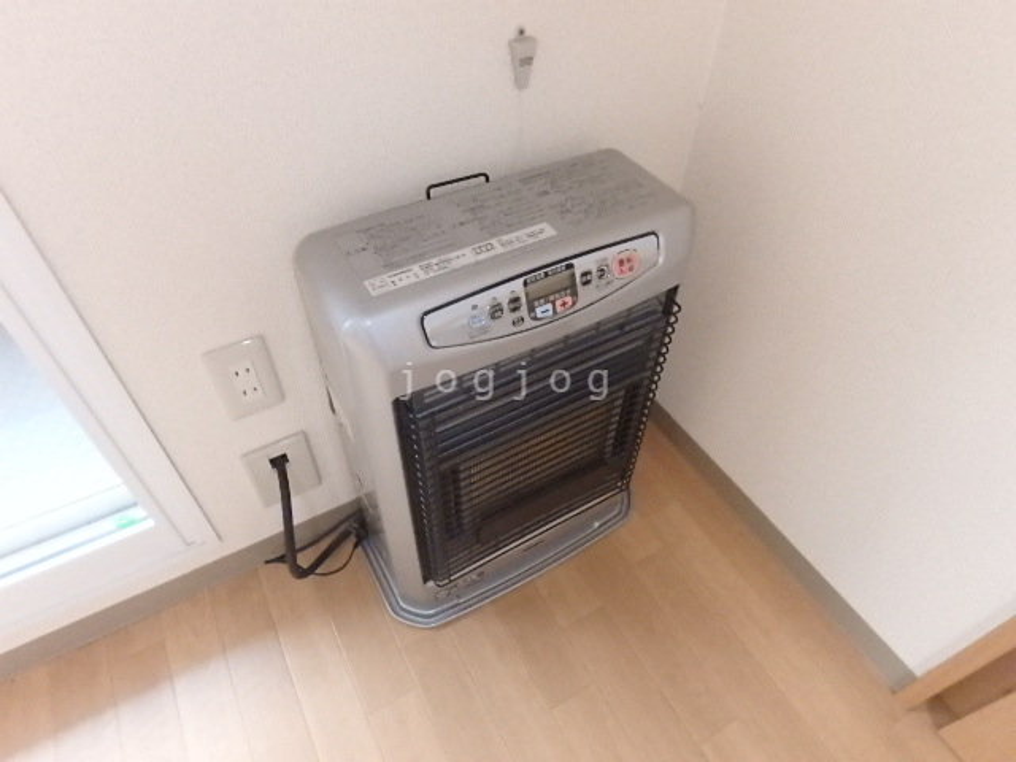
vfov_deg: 63.4
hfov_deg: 79.0
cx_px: 508
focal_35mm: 21
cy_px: 381
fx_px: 616
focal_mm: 3.7
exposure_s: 1/30
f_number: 6
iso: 1600
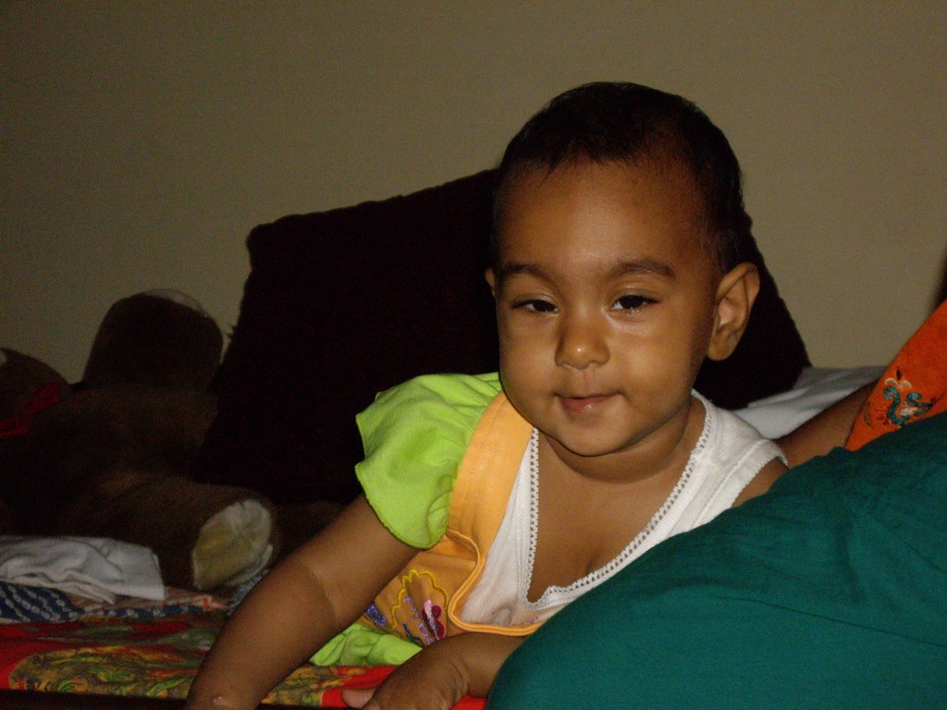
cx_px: 474
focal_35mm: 114
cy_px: 355
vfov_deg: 13.0
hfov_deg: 17.3
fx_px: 3119
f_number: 5.2
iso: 400
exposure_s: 1/125
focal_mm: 18.6
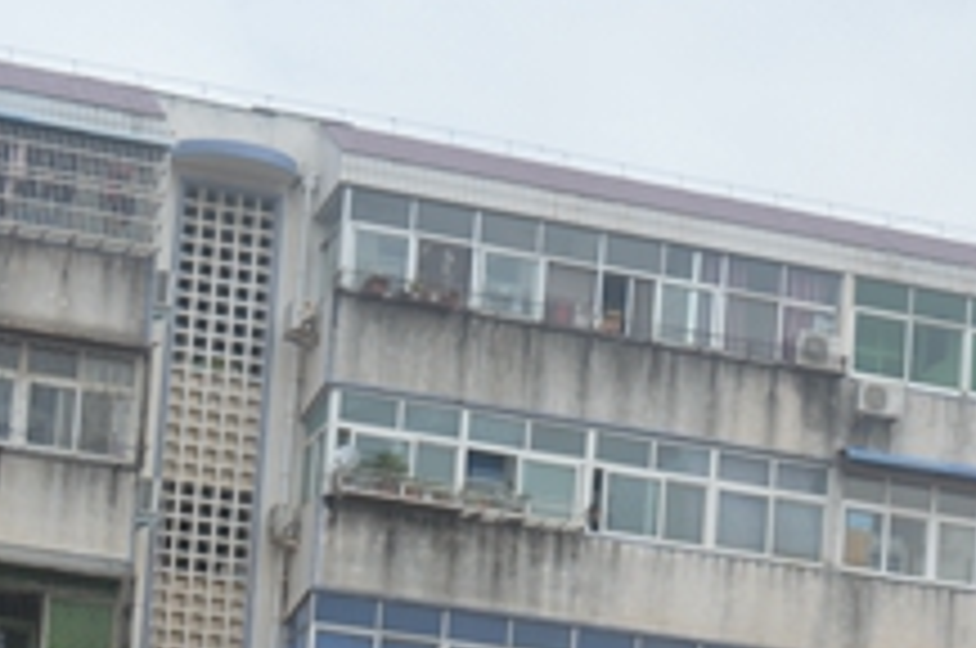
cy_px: 1091
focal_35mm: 144
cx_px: 1457
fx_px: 3898
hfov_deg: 13.5
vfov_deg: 9.1
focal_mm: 26
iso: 100
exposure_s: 1/200
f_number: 7.1
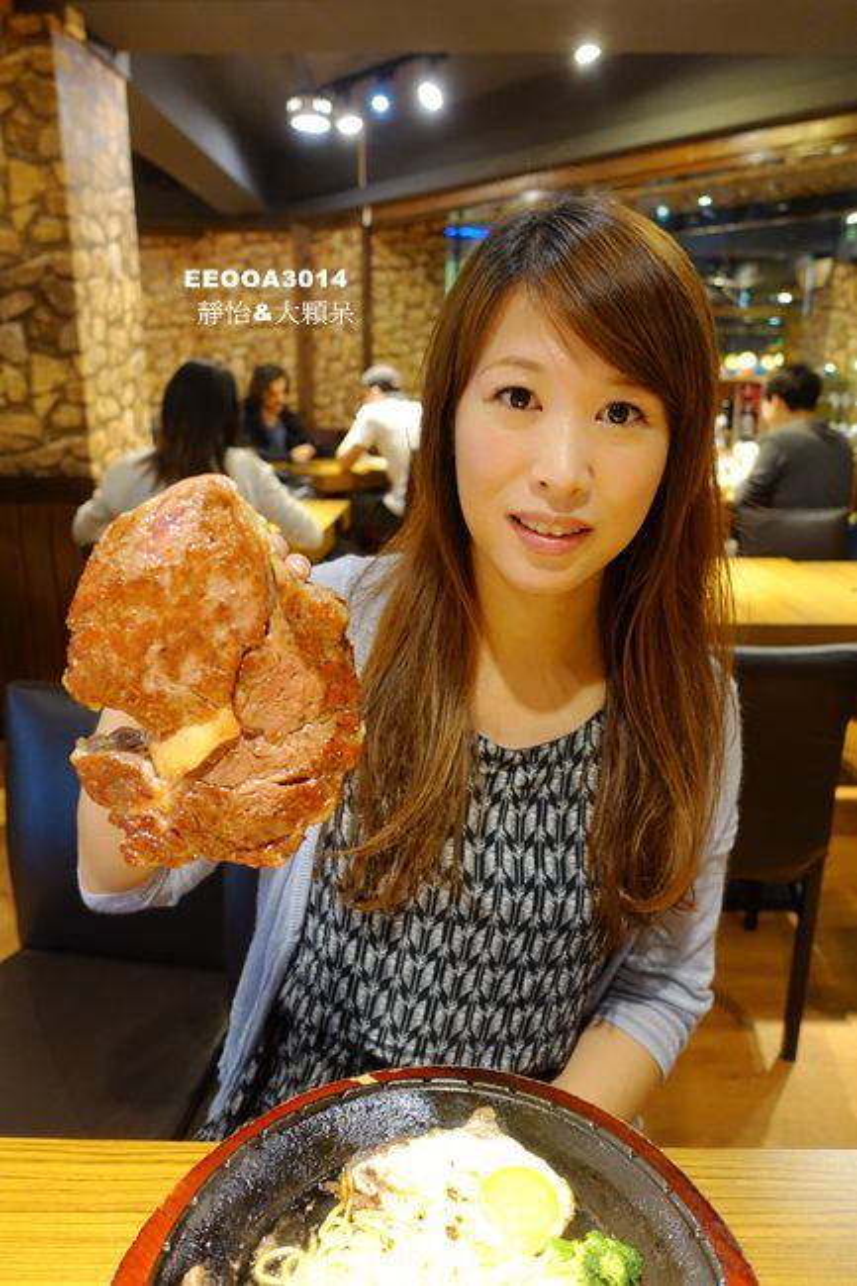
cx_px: 428
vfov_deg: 73.8
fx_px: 857
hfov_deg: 53.1
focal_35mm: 24
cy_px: 643
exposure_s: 1/30
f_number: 1.8
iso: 640
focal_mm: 8.8
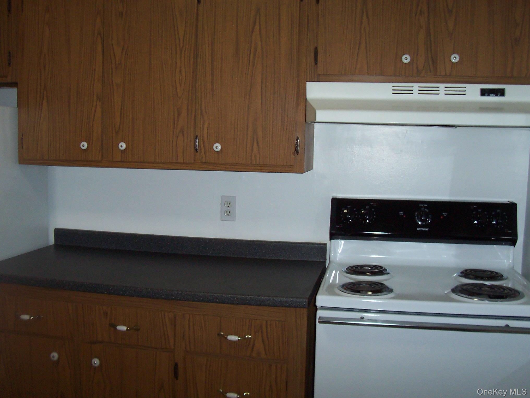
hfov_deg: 50.1
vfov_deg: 38.7
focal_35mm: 37
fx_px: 567
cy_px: 199
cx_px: 265
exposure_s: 1/60
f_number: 2.8
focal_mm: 5.6
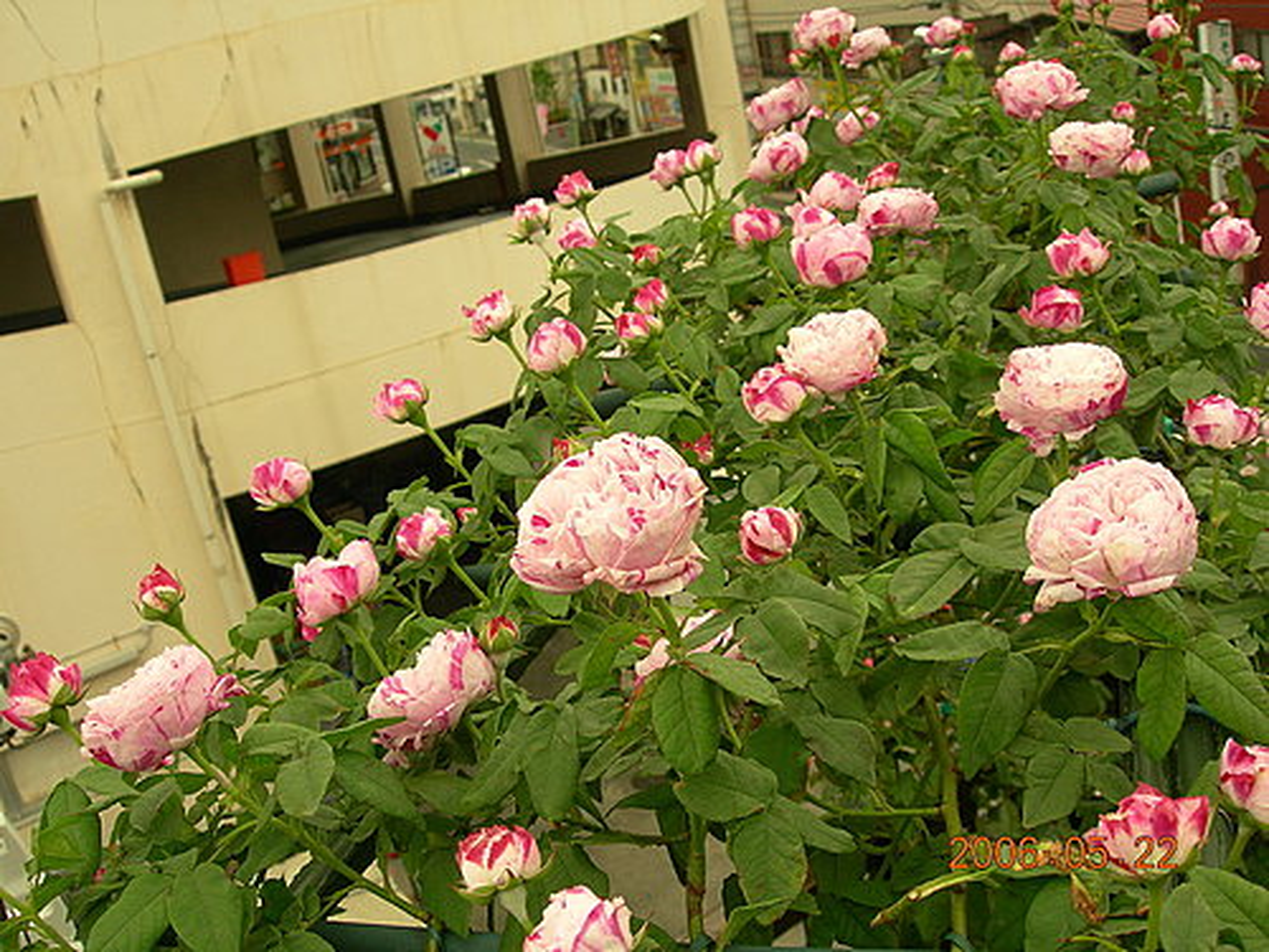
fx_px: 1393
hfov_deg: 49.0
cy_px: 476
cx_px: 634
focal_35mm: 38
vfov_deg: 37.7
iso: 50
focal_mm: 7.8
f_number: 4.8
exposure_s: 1/164
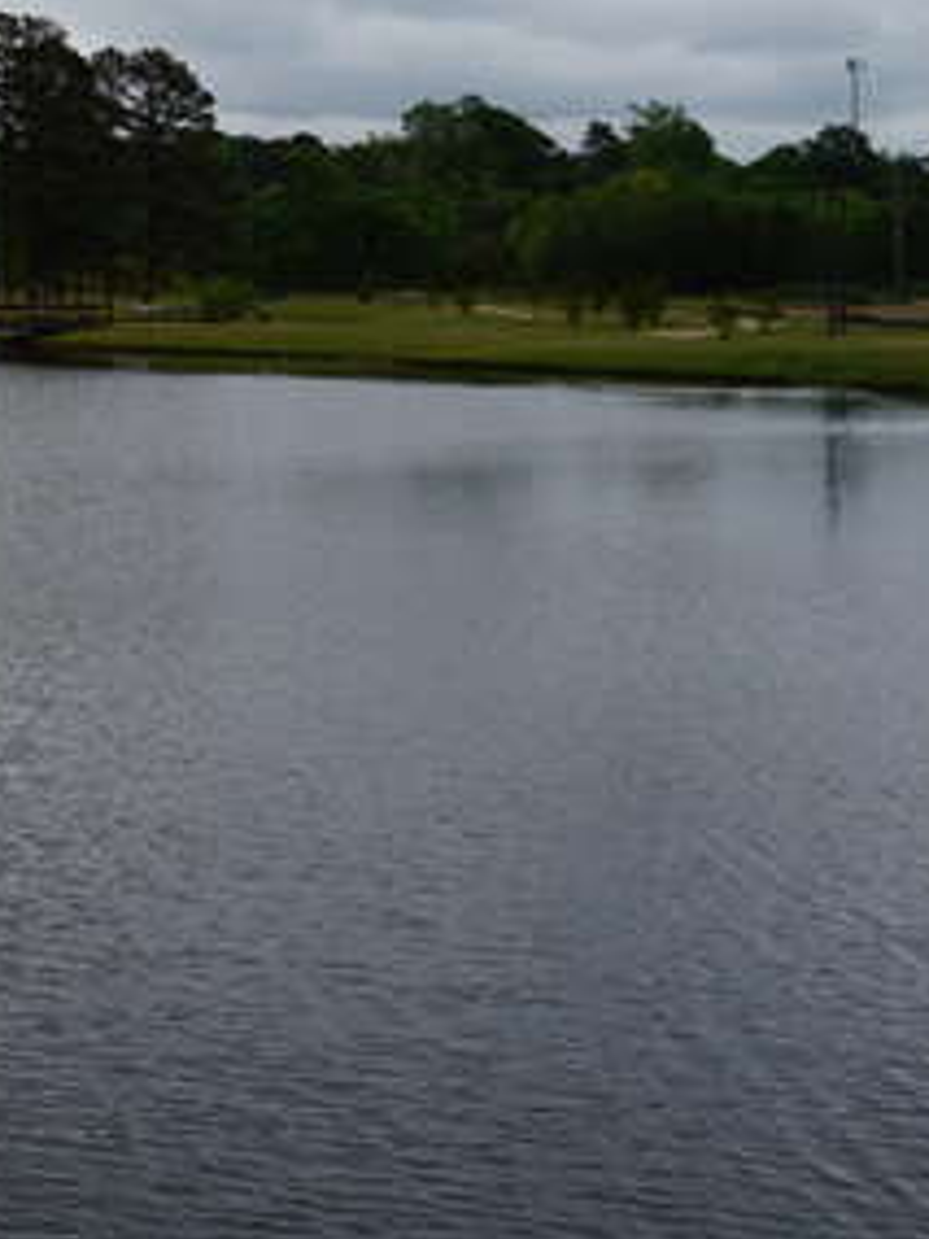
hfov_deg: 18.3
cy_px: 212
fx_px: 2326
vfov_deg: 29.0
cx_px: -689
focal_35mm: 65
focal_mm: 16
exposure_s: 1/125
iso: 100
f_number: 11
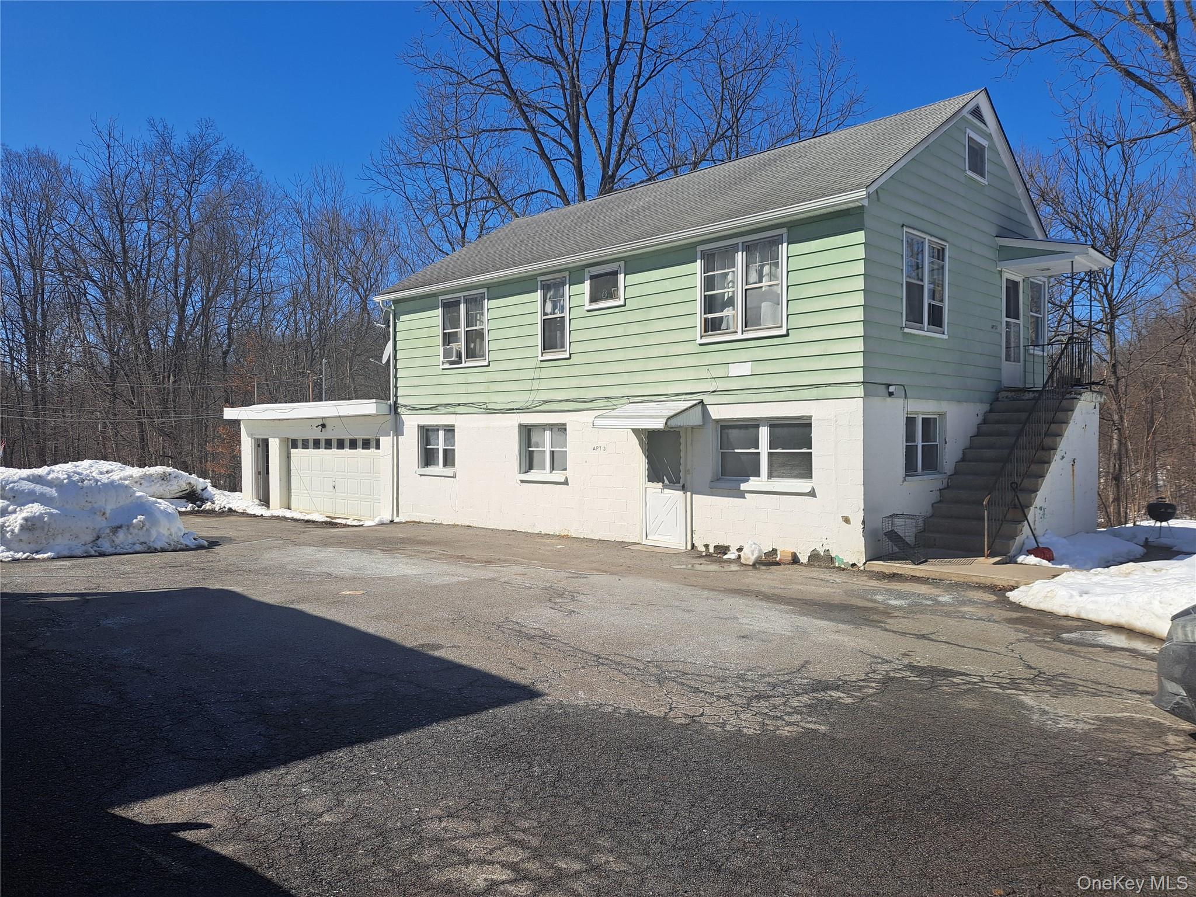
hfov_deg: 71.6
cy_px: 448
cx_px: 598
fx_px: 829
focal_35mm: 24
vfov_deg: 56.8
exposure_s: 1/2494
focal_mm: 5.23
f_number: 1.8
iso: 50
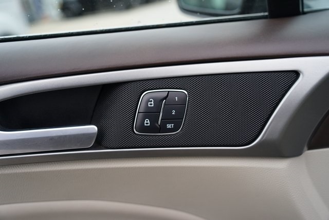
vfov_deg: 40.0
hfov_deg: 57.2
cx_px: 164
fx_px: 302
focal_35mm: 33
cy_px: 110
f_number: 4
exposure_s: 1/60
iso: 500
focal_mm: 33
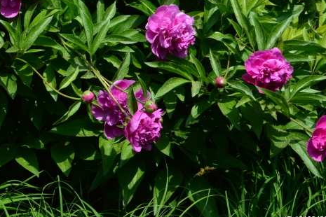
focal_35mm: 165
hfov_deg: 12.4
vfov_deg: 8.3
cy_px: -5
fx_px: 1494
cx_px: 85
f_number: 20
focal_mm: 50
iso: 400
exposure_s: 1/250
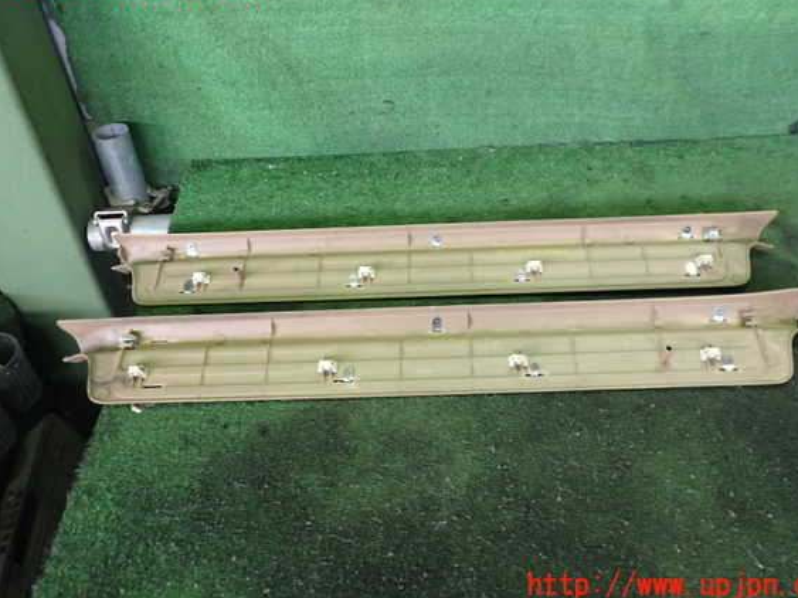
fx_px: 738
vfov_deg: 44.1
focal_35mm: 32
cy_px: 285
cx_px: 422
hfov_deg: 56.8
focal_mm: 5.4
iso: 250
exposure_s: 1/30
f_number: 2.3
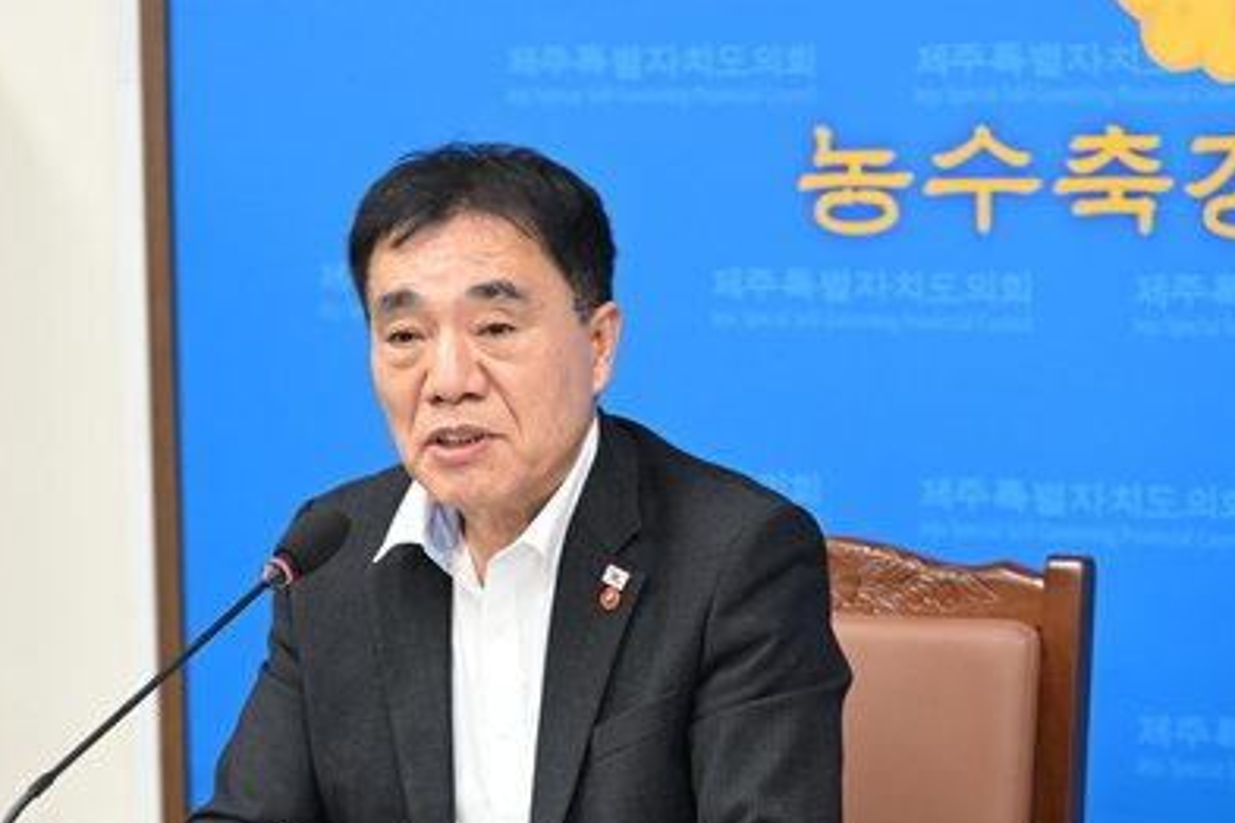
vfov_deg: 7.2
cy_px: 448
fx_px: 6586
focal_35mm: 192
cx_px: 446
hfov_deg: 10.7
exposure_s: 1/160
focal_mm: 120
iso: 2000
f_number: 4
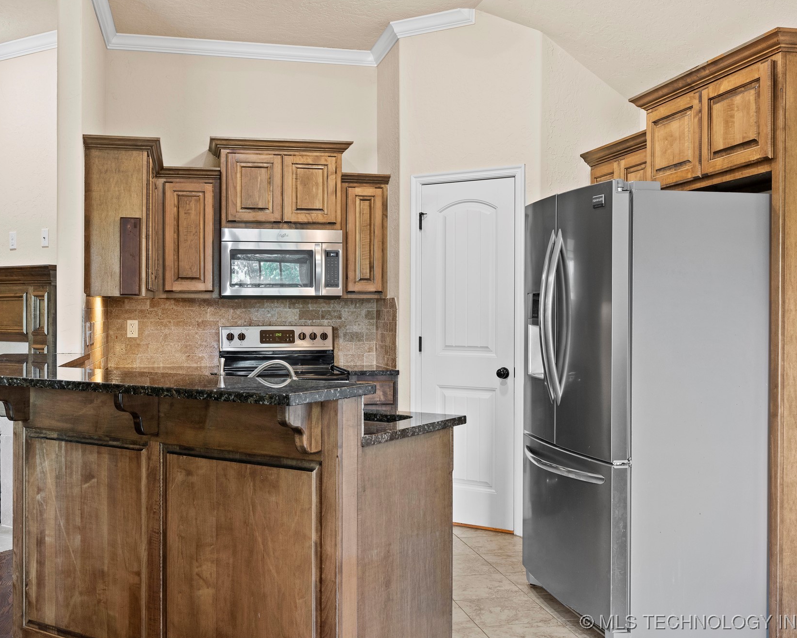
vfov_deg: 40.1
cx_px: 369
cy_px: 313
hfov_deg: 49.0
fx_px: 873
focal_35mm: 37
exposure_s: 1/1.67
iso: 640
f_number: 11
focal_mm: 32
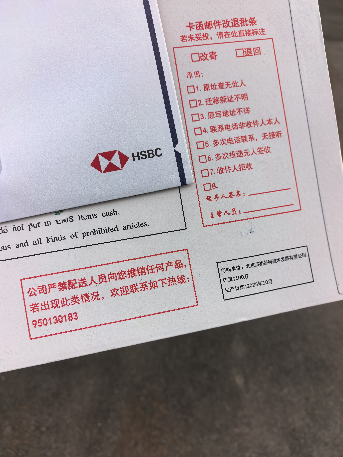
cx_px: 172
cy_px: 228
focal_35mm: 24
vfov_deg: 71.6
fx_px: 317
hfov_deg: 56.8
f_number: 2.8
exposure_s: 1/540
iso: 50
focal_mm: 6.98
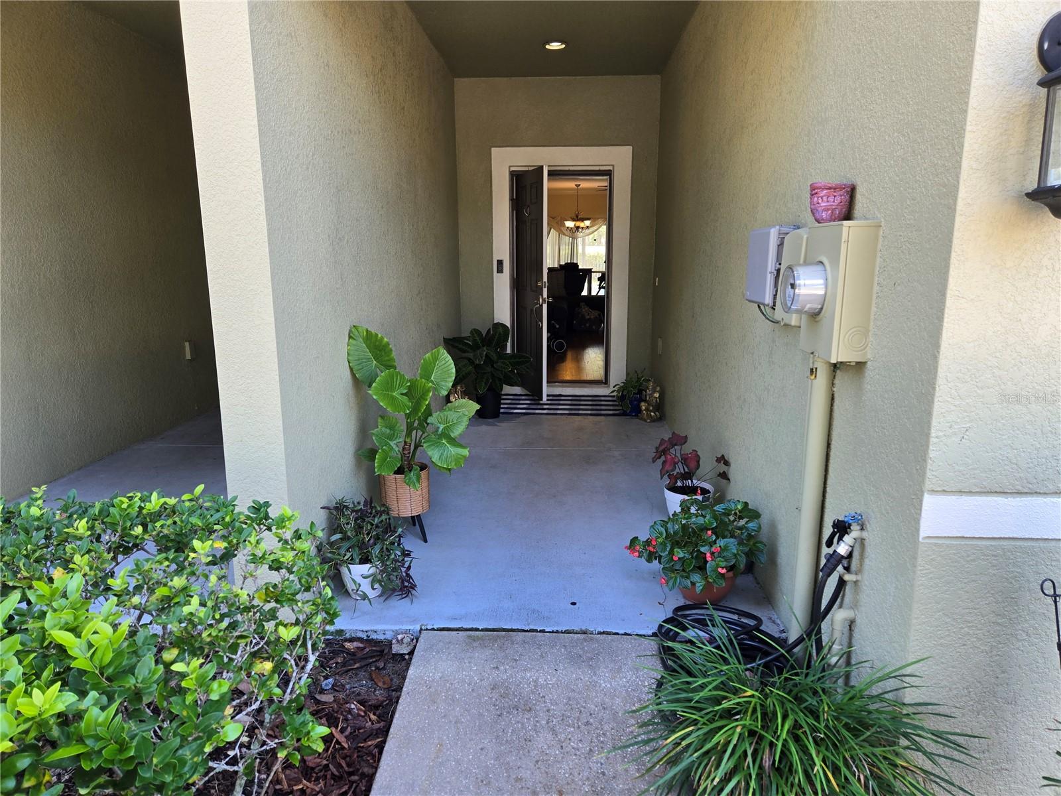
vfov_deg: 58.9
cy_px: 398
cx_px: 530
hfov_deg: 73.9
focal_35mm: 23
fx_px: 705
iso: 80
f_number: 1.8
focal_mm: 5.4
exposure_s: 1/180
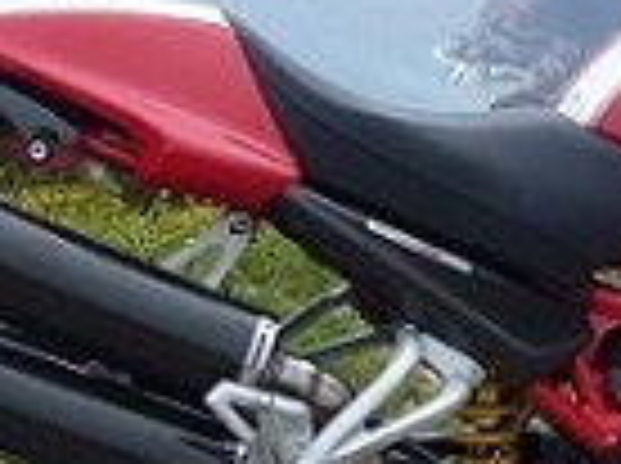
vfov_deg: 12.1
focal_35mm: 122
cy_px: 282
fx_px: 2185
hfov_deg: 15.9
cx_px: 576
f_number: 5.6
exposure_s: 1/200
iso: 100
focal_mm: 5.8
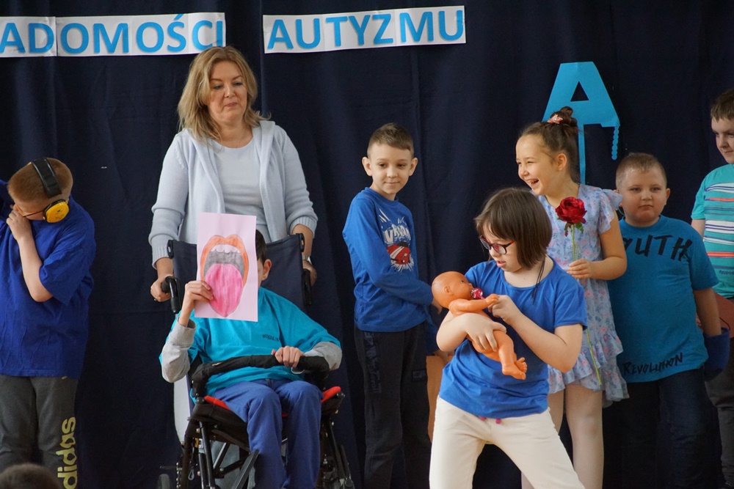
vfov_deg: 6.8
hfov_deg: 10.2
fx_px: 4129
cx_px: 367
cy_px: 244
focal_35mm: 202
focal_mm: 135
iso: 3200
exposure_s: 1/200
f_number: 5.6
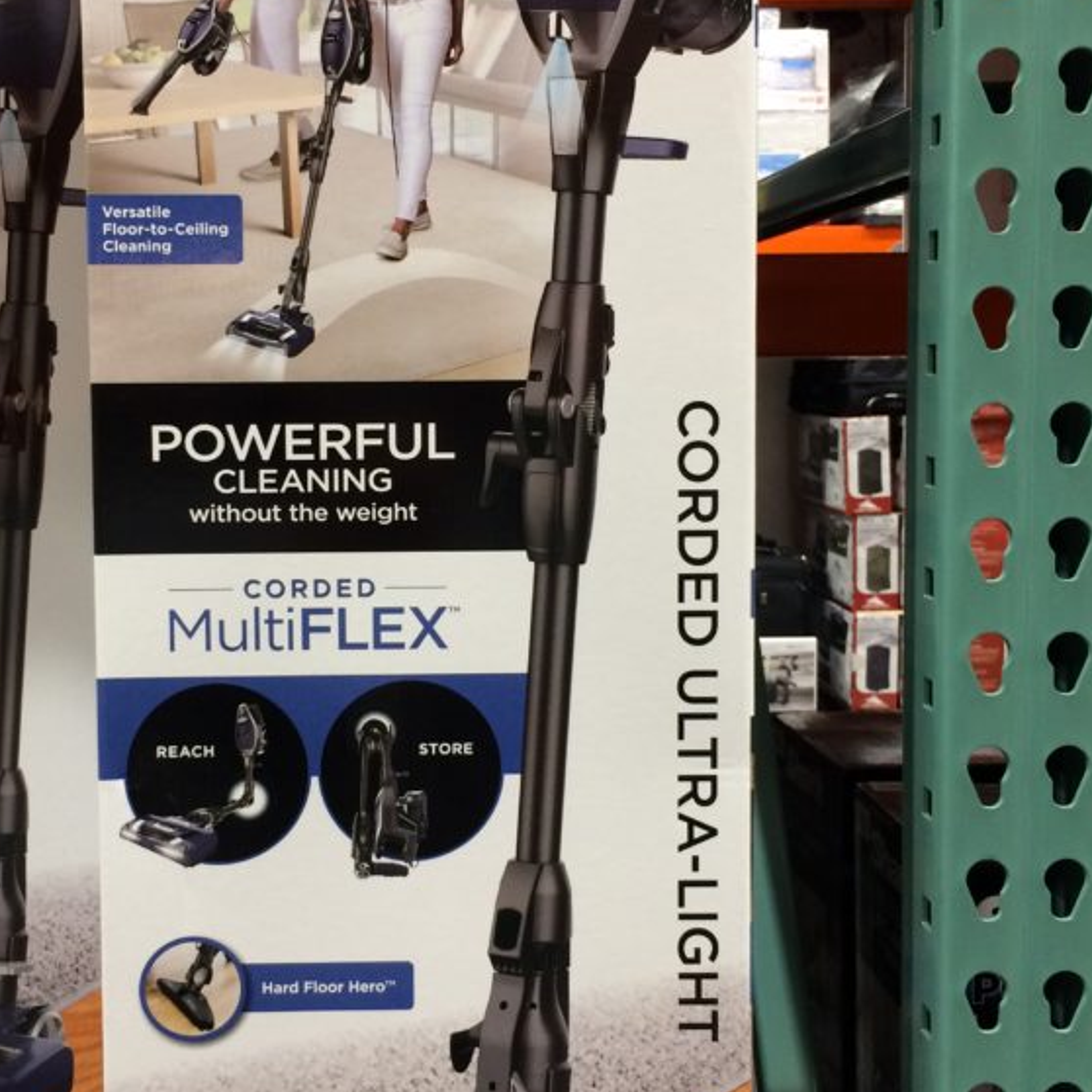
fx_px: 1677
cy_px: 483
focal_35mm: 47
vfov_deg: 36.0
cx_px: 438
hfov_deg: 35.9
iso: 160
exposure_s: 1/33
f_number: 2.2
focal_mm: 4.15
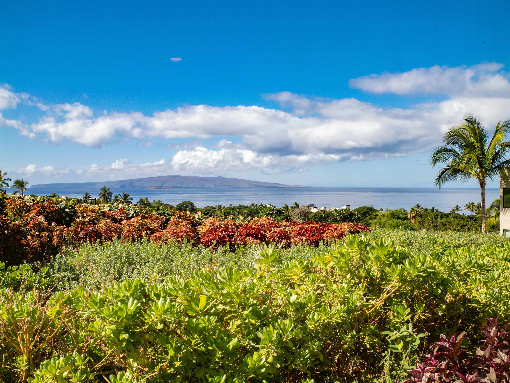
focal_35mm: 36
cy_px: 192
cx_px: 255
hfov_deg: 51.3
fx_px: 531
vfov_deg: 39.7
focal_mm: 18
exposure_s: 1/250
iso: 400
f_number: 10
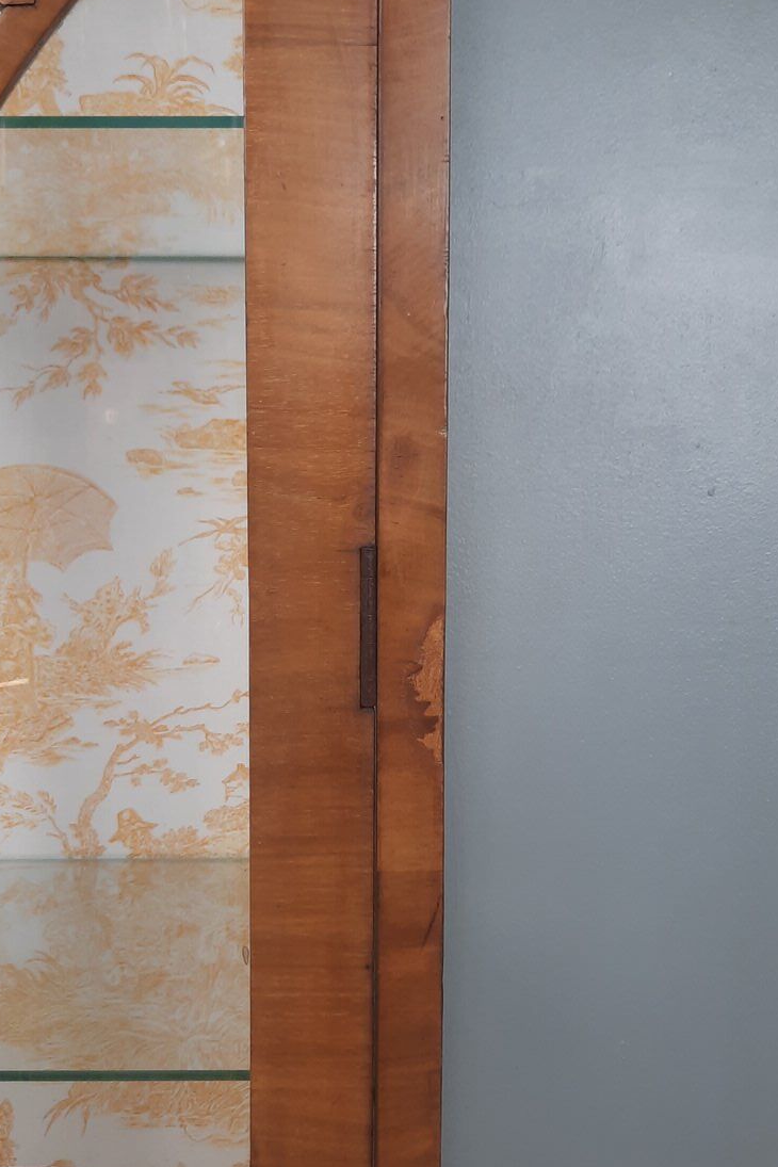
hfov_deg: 35.0
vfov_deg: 50.7
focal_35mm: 38
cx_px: 367
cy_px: 580
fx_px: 1232
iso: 160
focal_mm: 4.6
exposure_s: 1/50
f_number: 2
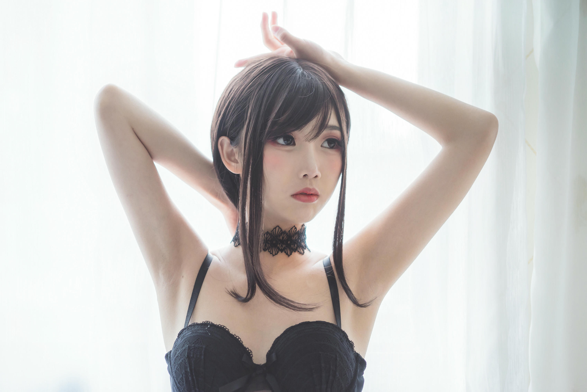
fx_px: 815
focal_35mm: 50
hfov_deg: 39.6
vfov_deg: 27.0
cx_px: 294
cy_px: 196
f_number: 2.8
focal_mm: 50
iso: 400
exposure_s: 1/60
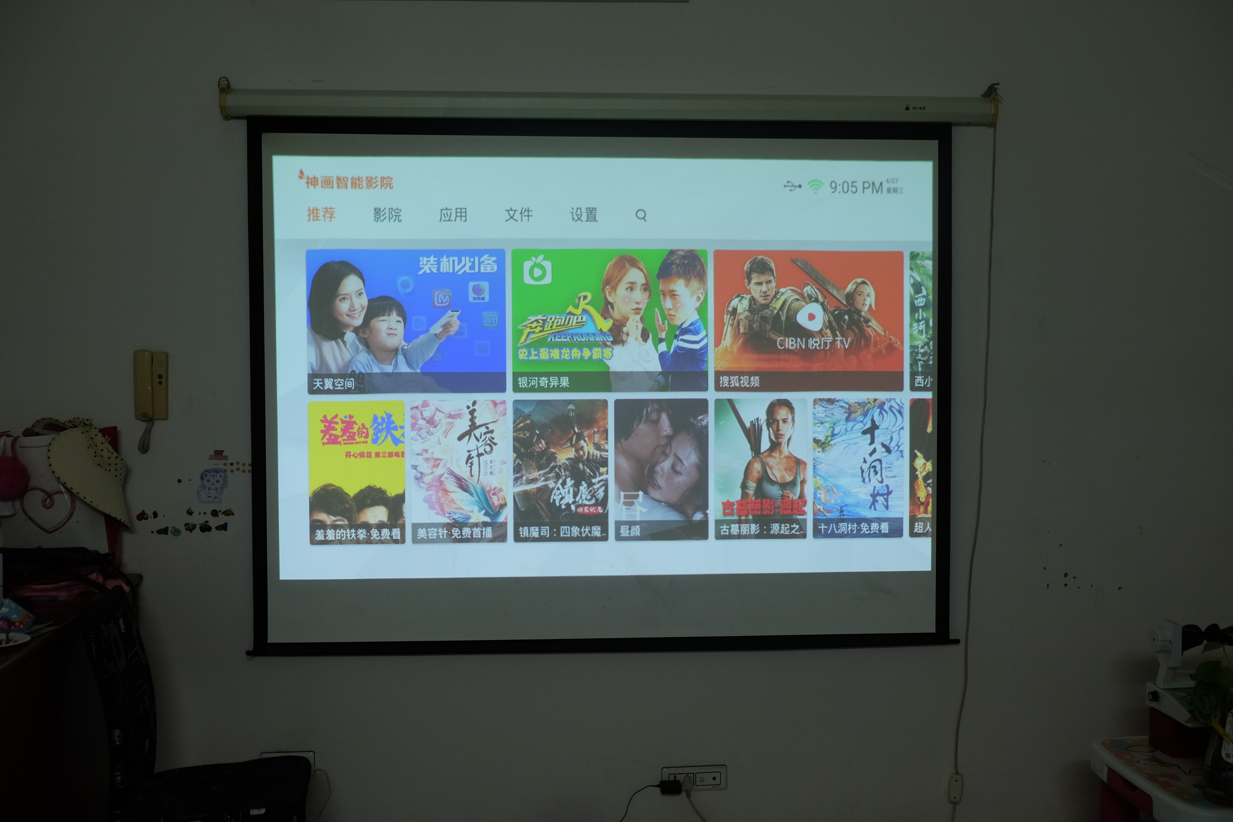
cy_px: 411
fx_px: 1233
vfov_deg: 36.9
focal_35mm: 36
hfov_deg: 53.1
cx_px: 616
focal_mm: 24.3
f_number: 3.2
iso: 400
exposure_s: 1/30
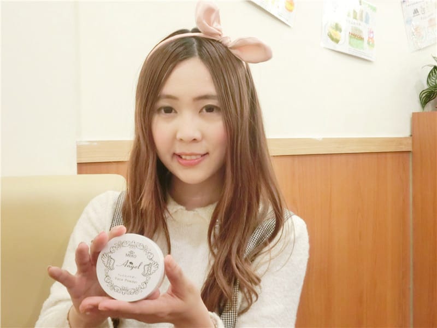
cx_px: 218
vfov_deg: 29.1
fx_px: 631
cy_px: 164
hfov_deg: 38.2
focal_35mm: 50
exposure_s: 1/30
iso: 800
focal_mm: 9.16
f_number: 4.3
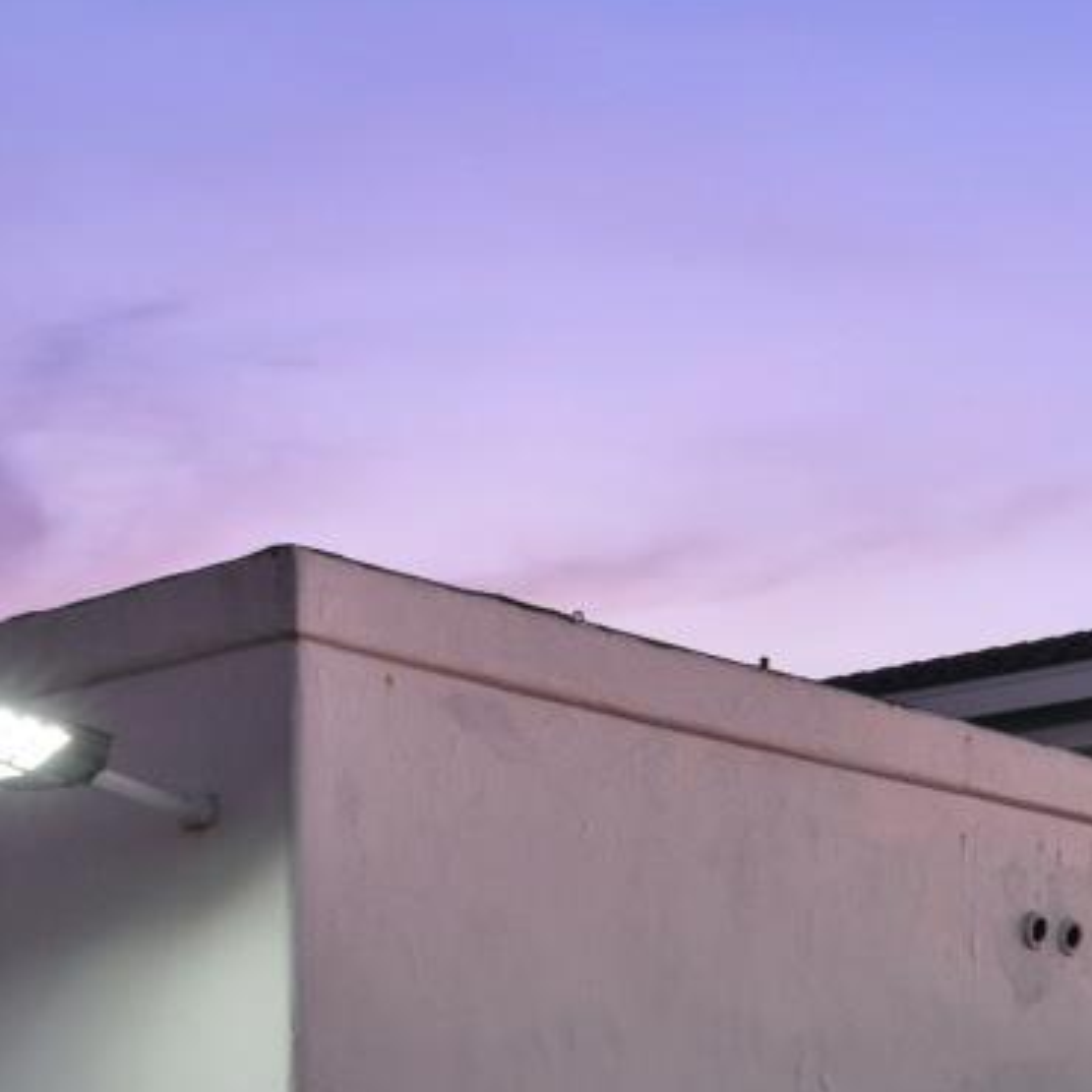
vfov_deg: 18.0
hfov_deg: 18.3
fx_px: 3355
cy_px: 1108
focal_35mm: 94
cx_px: 224
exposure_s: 1/2.5
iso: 1600
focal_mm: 20
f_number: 8
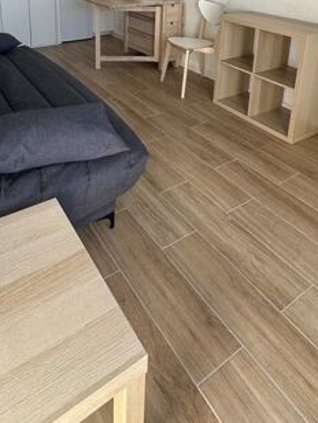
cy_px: 42
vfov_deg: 53.9
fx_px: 355
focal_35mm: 29
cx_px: 141
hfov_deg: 48.2
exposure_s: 1/136
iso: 40
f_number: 2.2
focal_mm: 2.22
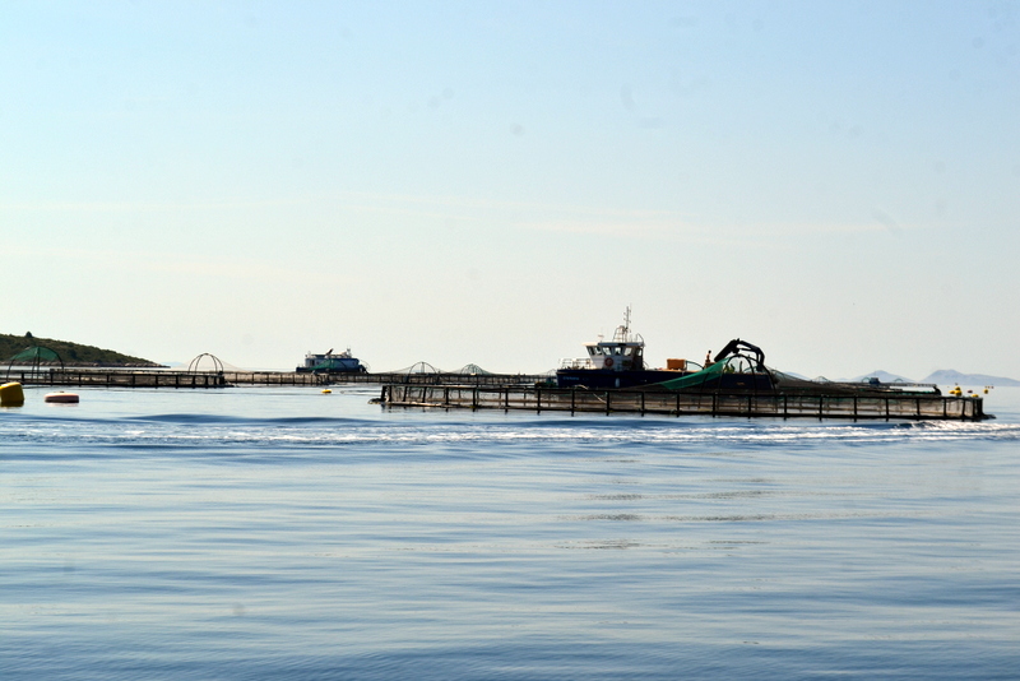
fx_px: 2211
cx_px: 510
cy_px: 340
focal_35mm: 78
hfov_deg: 26.0
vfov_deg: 17.5
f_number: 11
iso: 180
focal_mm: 52
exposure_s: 1/500
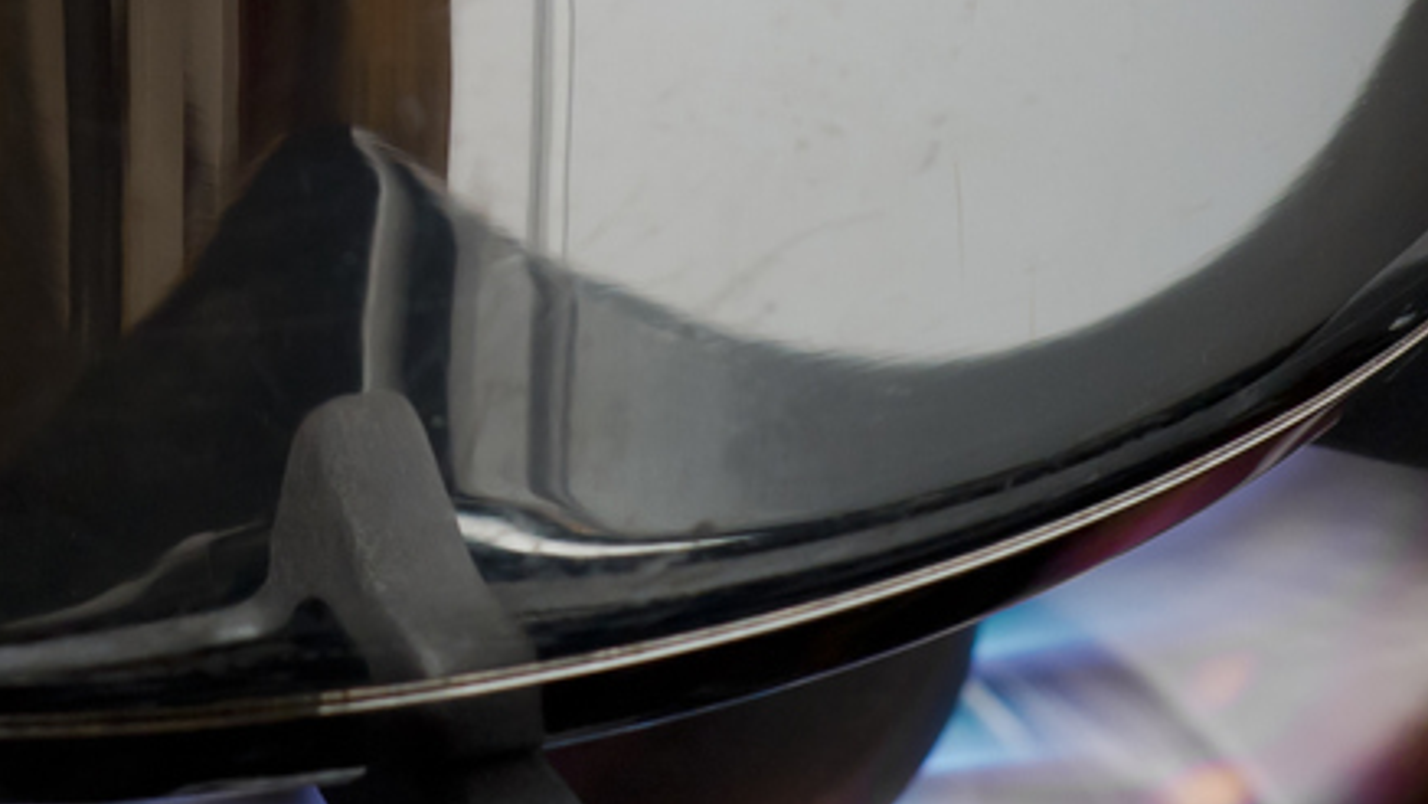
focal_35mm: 381
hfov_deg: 5.6
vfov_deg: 3.2
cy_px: -690
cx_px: -124
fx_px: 14429
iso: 160
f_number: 4
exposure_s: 1/4
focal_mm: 75
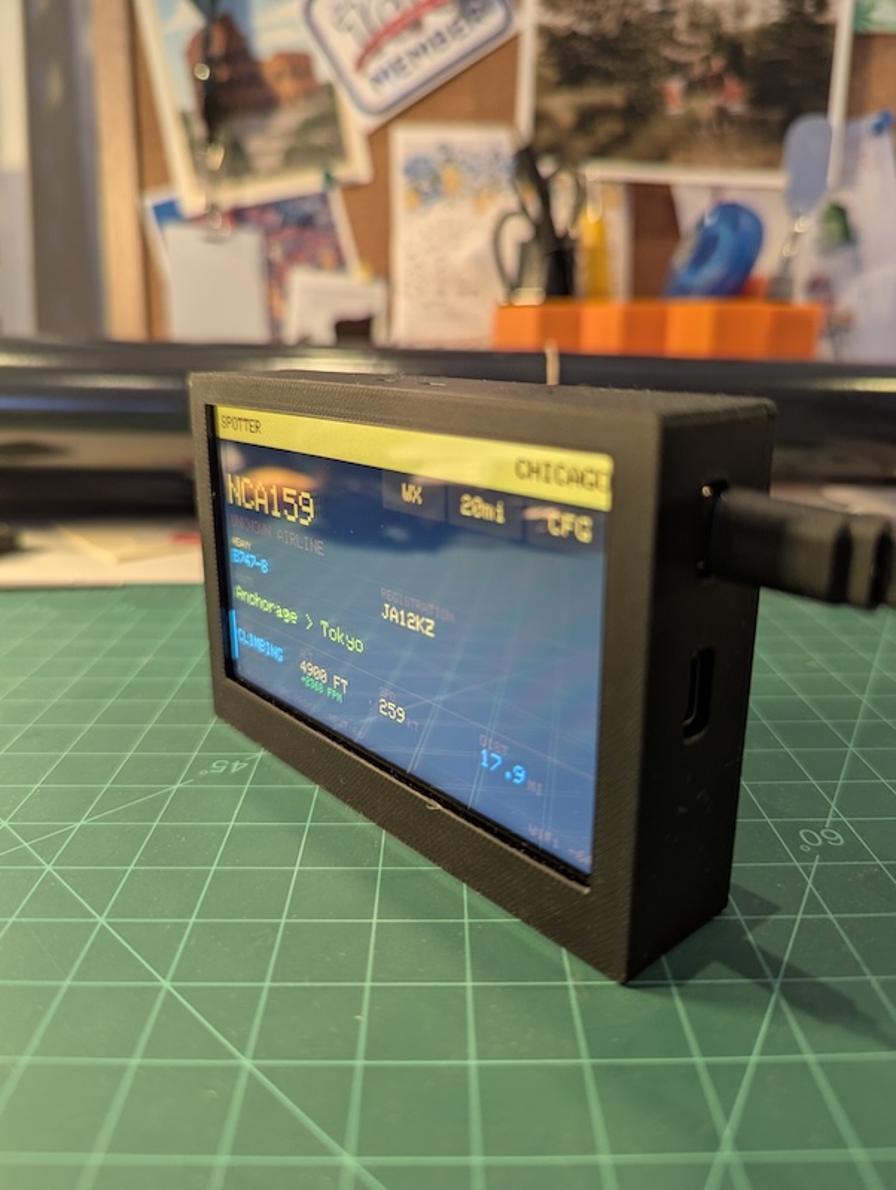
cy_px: 595
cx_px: 448
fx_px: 827
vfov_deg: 71.5
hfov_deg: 56.9
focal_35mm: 24
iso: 122
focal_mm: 6.81
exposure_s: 1/25
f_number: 1.85
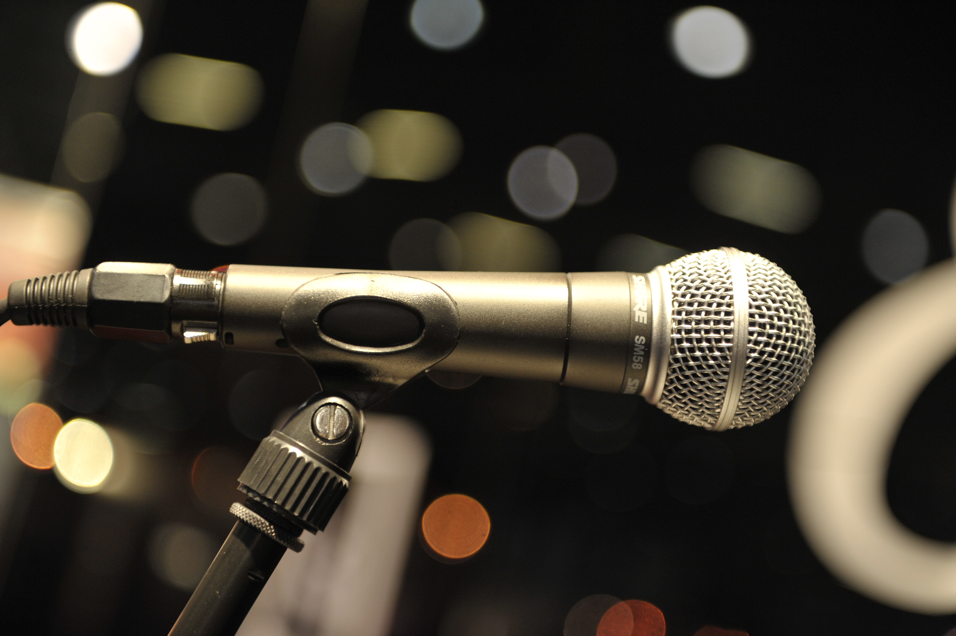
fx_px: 1592
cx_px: 478
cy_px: 318
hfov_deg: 33.4
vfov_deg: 22.6
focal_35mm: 60
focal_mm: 60
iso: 1250
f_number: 2.8
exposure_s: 1/200
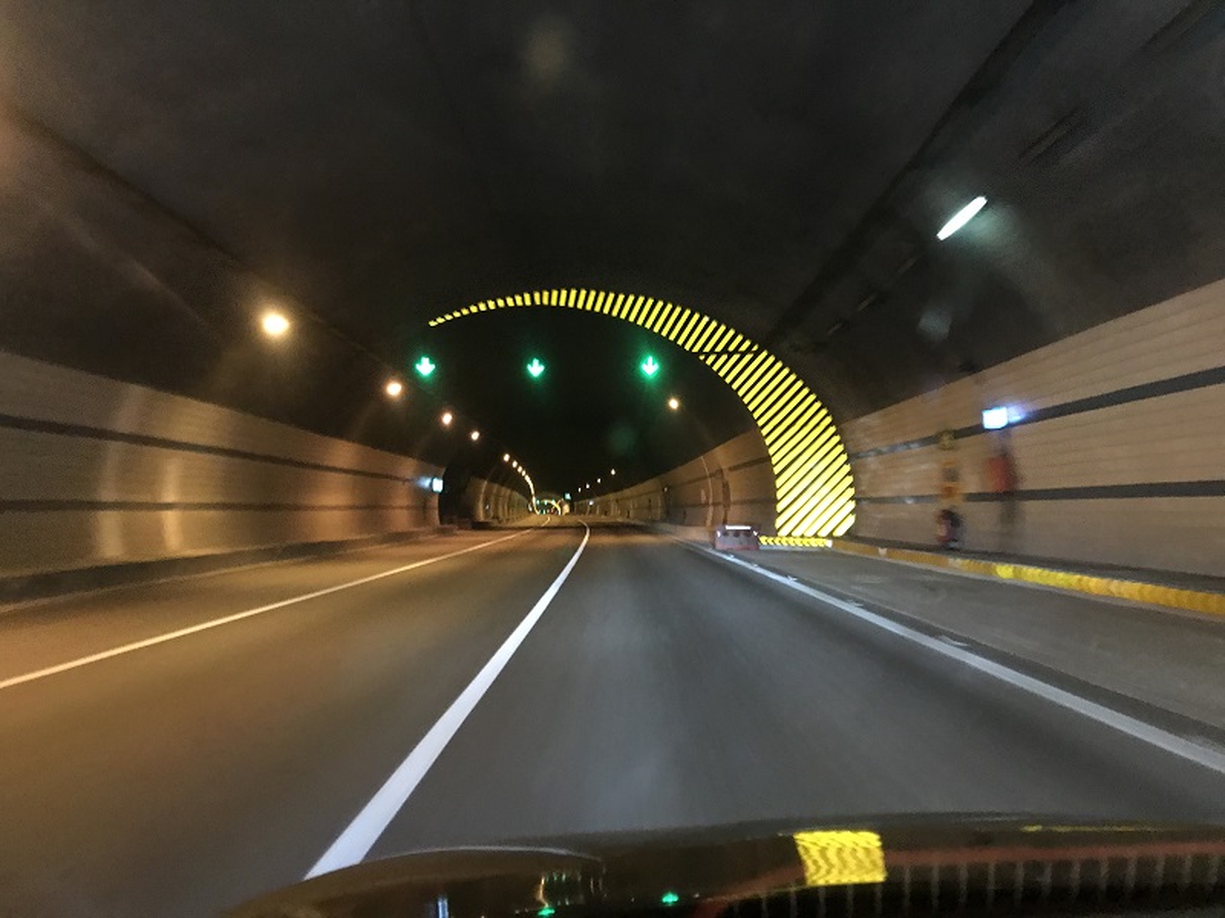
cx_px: 612
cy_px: 459
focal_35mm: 28
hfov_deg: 63.4
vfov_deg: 49.7
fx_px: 991
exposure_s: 1/4
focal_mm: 3.99
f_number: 1.8
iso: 125
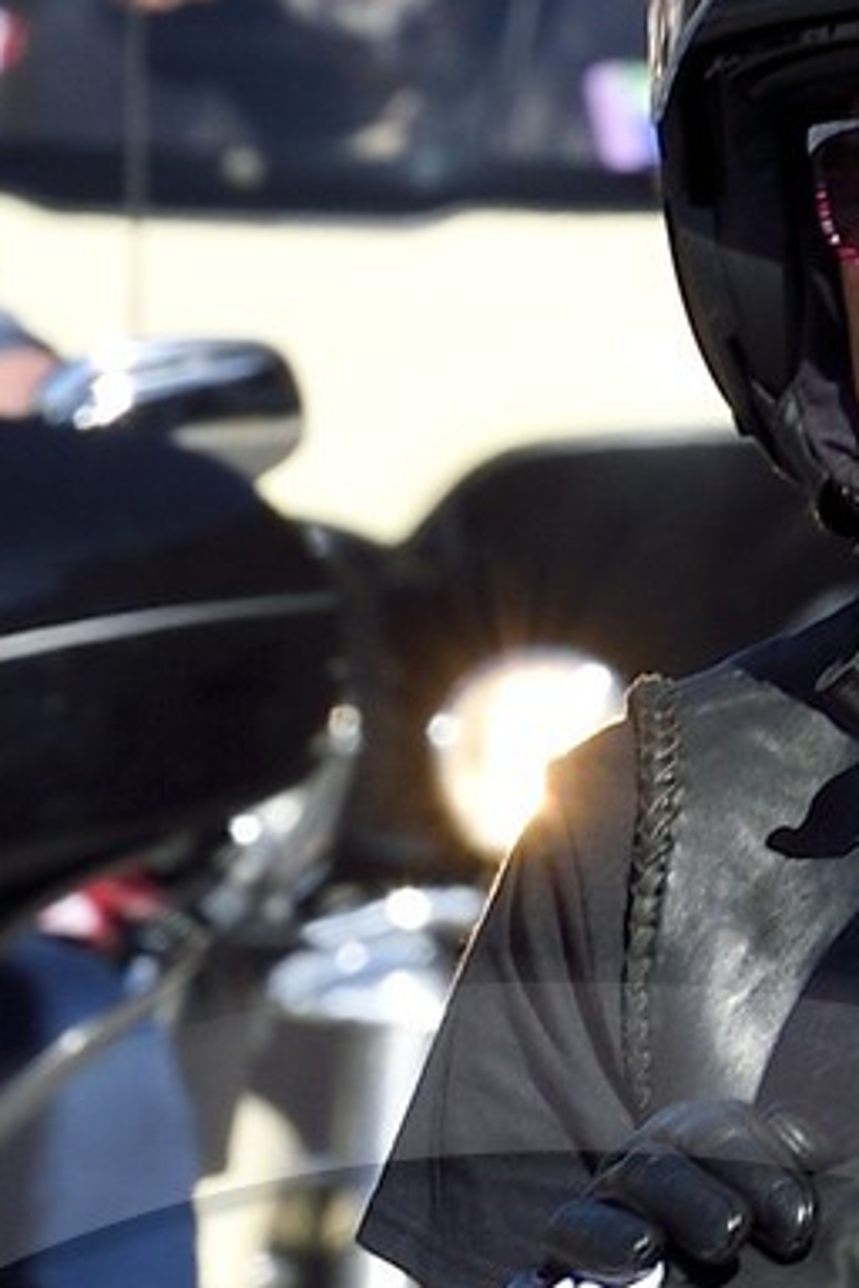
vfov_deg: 1.9
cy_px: 2549
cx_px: 567
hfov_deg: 1.3
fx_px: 39189
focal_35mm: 1095
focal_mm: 175
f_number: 10
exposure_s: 1/500
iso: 200
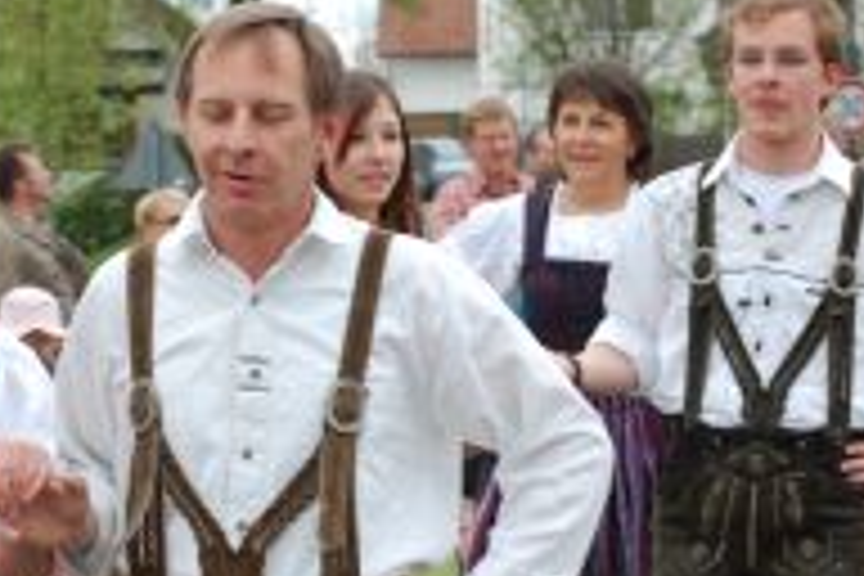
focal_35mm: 172
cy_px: 266
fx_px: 4129
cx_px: 410
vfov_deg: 8.0
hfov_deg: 11.9
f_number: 7.1
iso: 200
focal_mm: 55
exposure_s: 1/200
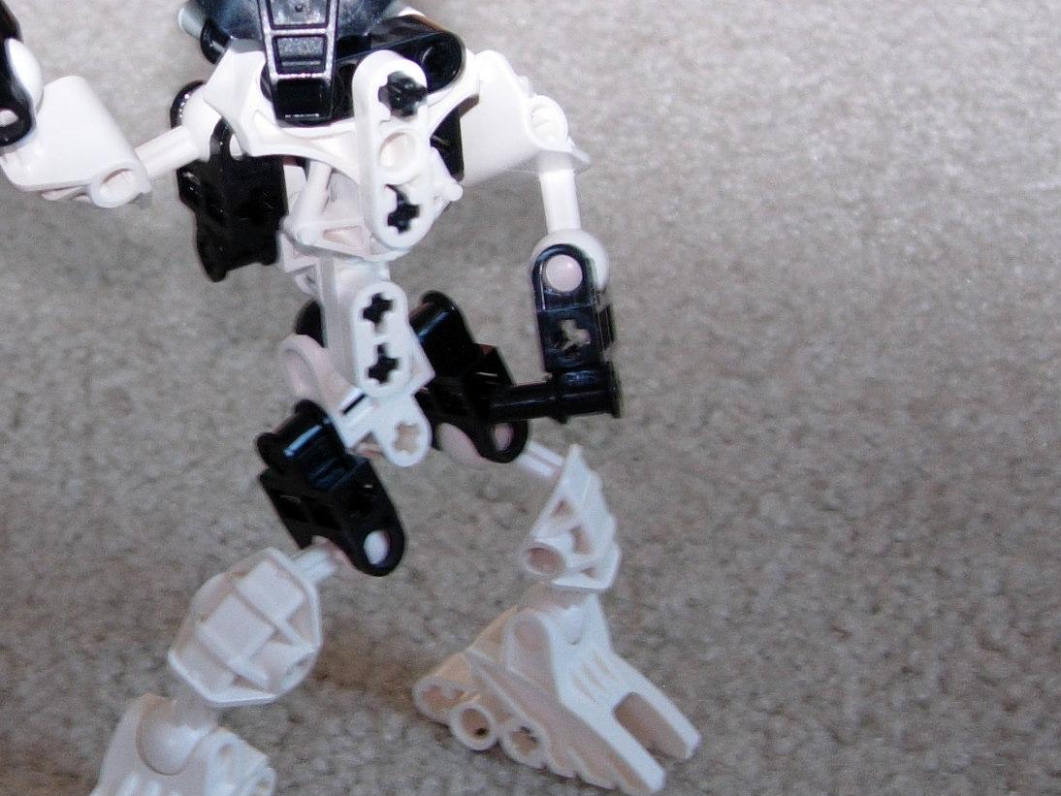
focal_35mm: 90
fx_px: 2759
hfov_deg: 21.5
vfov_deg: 16.4
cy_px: 366
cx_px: 217
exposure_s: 1/32
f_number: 2.8
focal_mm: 7.8
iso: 79
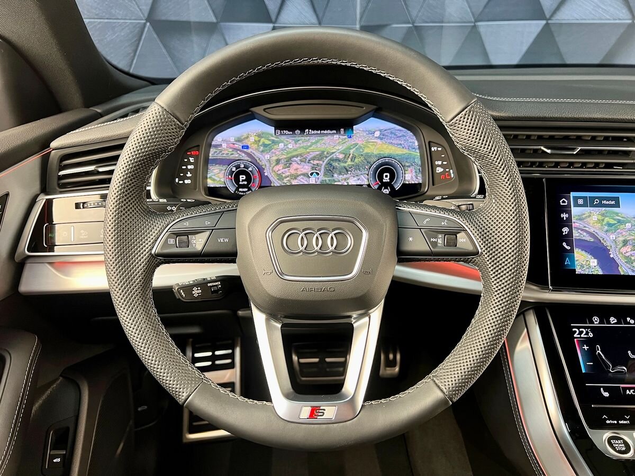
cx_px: 318
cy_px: 238
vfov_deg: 53.1
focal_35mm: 26
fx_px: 477
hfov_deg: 67.3
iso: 200
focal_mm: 5.7
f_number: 1.5
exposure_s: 1/51
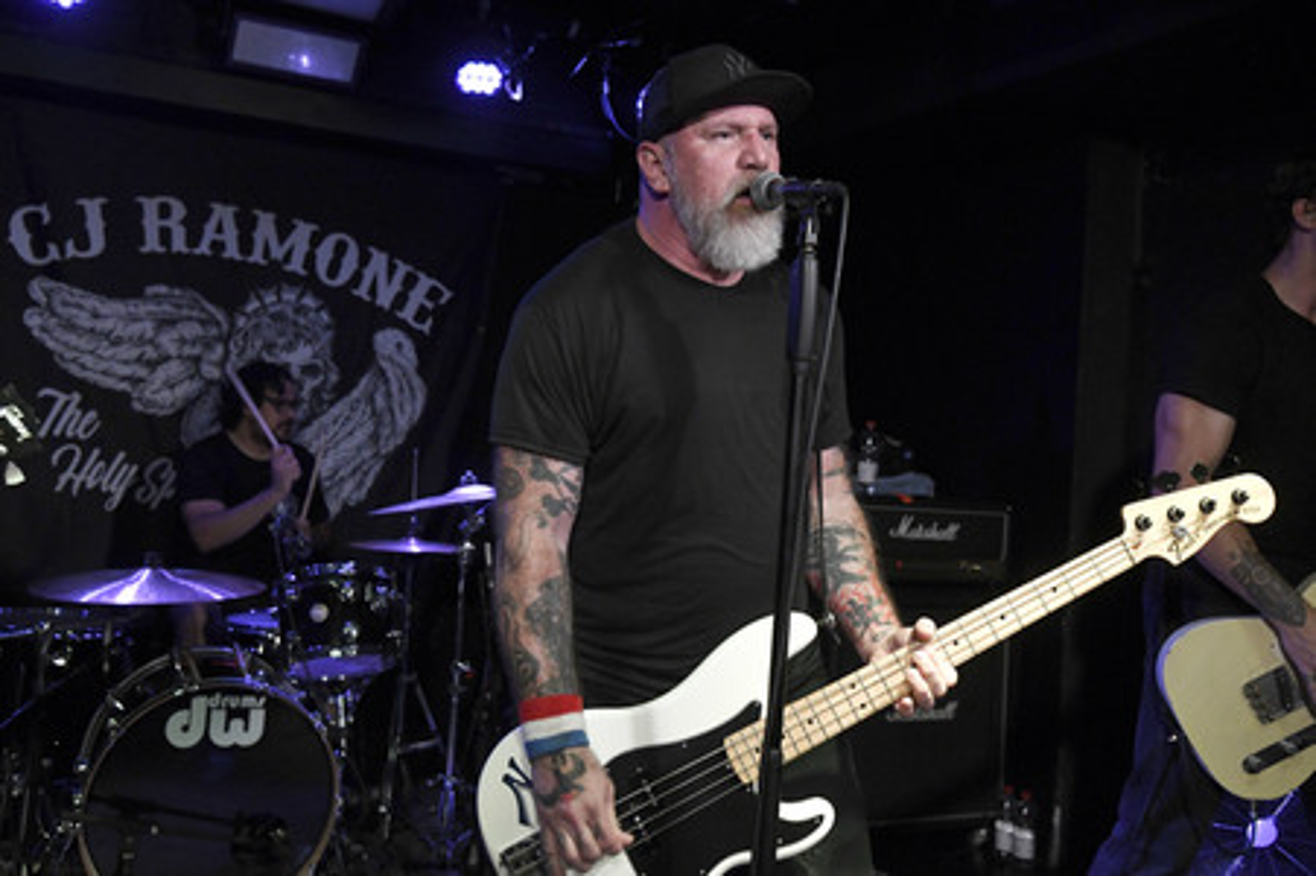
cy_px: 438
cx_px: 658
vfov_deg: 42.3
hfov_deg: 60.3
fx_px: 1132
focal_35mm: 31
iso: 3200
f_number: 4
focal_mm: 31
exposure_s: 1/125
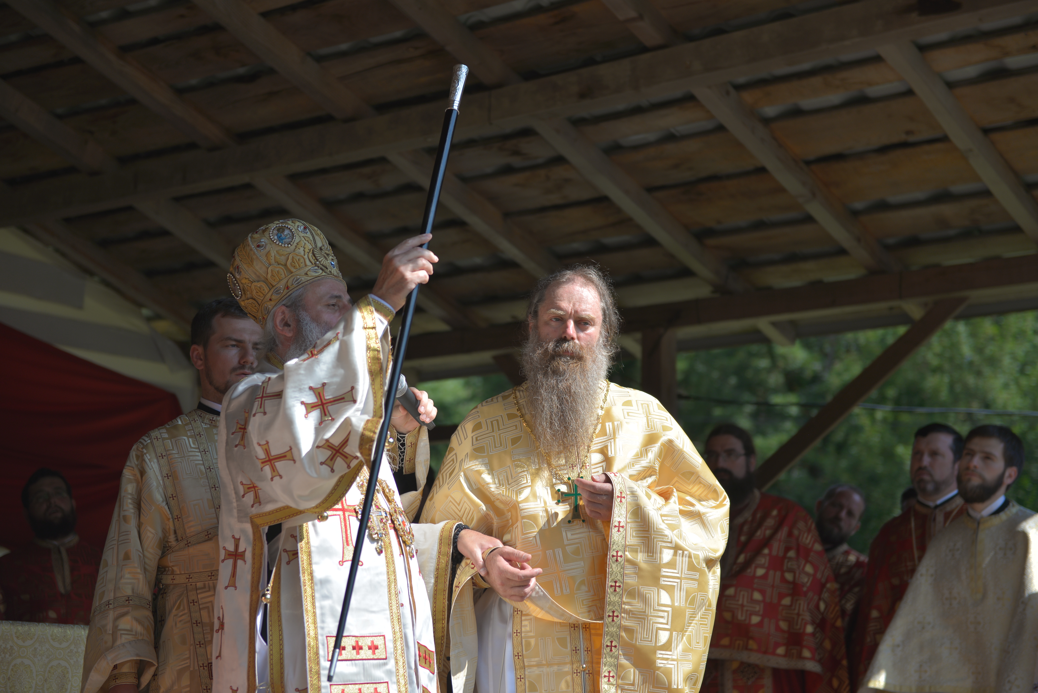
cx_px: 519
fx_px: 2019
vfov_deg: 19.5
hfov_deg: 28.8
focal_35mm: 70
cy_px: 346
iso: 100
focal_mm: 70
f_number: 2.8
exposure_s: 1/1250
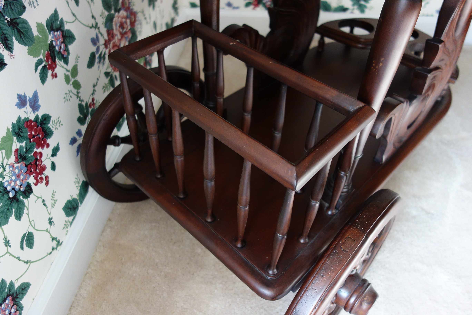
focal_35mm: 28
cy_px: 158
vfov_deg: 46.4
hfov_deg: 65.5
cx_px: 236
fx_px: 367
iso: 500
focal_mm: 10.4
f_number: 1.8
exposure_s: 1/30
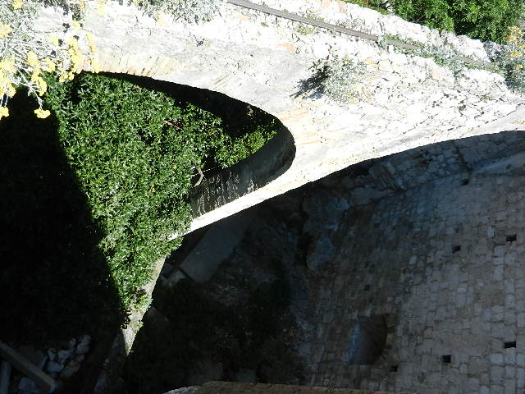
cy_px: 197
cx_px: 262
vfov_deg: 48.2
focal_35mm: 29
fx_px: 440
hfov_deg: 61.7
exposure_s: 1/1000
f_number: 3.6
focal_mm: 5.1
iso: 160
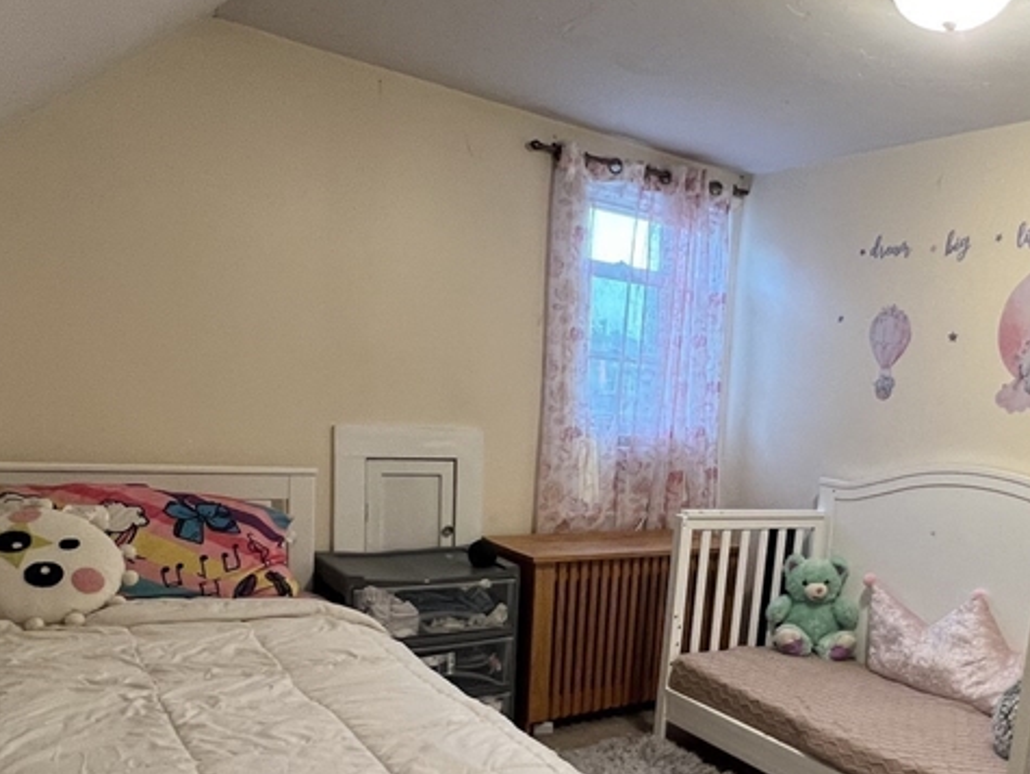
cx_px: 694
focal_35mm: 28
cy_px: 549
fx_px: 834
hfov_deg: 61.7
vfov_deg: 48.5
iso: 160
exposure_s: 1/60
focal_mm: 1.57
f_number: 1.8
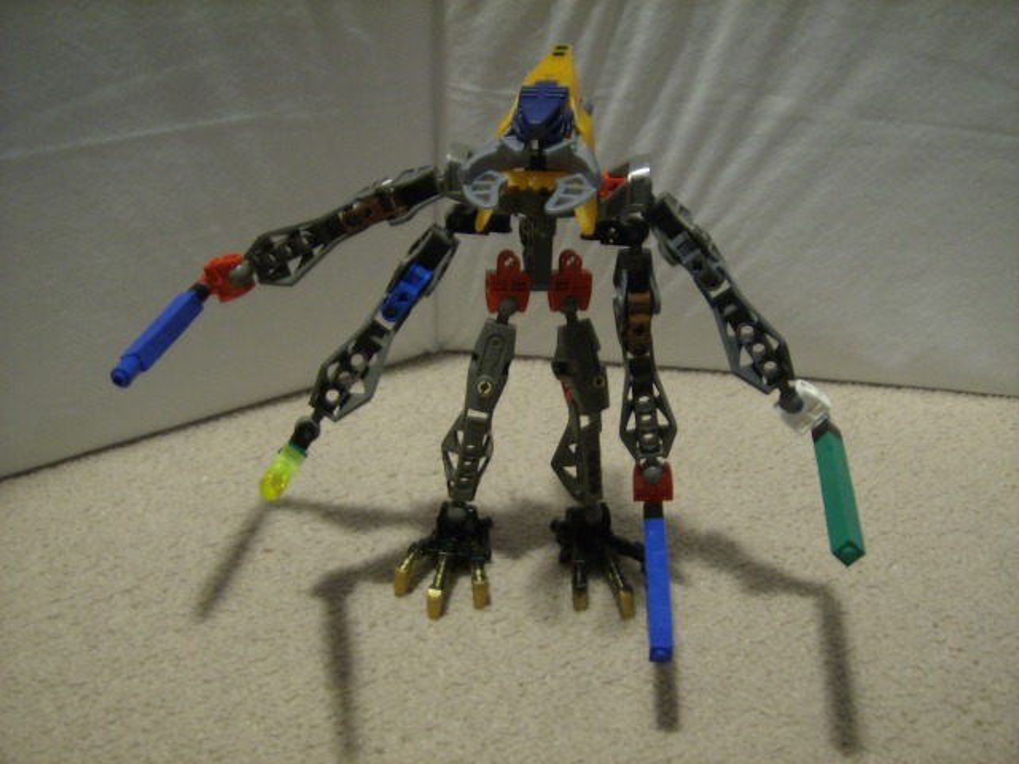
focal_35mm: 36
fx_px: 1060
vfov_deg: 39.7
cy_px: 382
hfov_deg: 51.4
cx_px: 510
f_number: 2.8
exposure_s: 1/2.83
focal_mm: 6
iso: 200
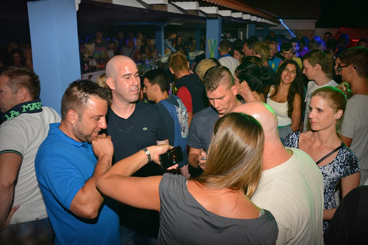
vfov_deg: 37.9
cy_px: 122
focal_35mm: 35
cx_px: 184
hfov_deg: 54.4
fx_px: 358
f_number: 5
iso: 1600
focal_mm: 35
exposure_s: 1/60
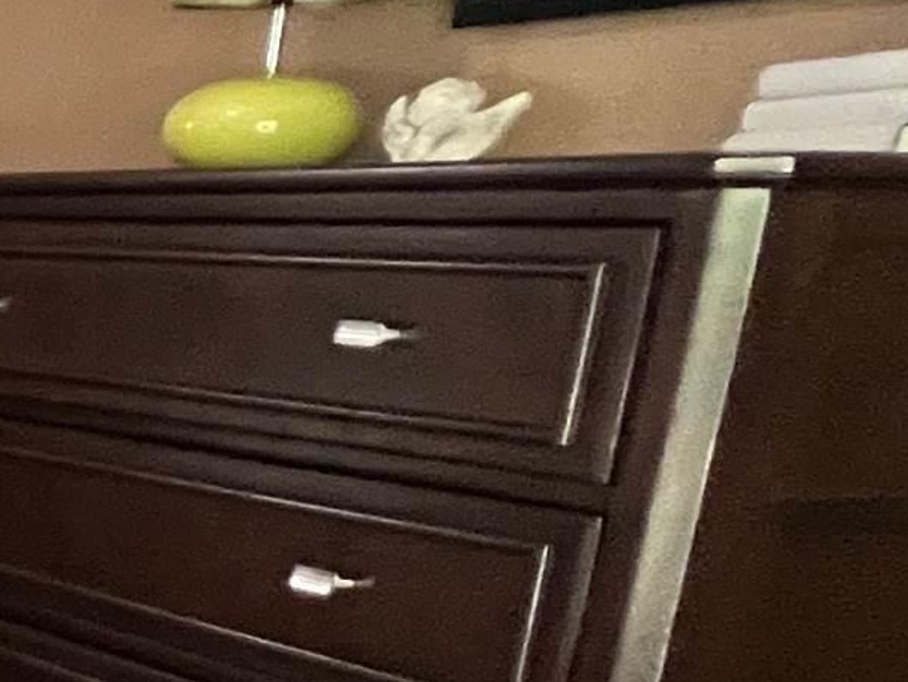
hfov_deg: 14.6
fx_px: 1732
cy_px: 583
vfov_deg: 21.9
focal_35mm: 66
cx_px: -1342
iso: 500
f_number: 1.8
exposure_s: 1/60
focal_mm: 1.57
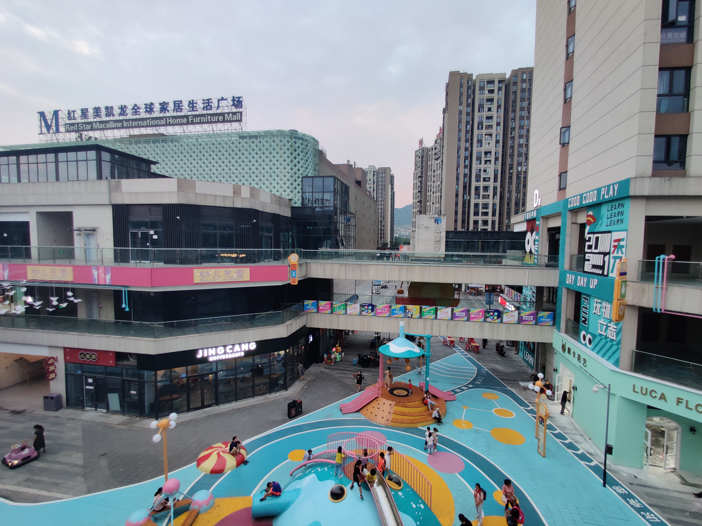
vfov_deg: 89.9
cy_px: 263
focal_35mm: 13
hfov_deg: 106.2
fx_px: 264
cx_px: 351
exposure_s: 1/50
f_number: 2.2
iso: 320
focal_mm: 2.25
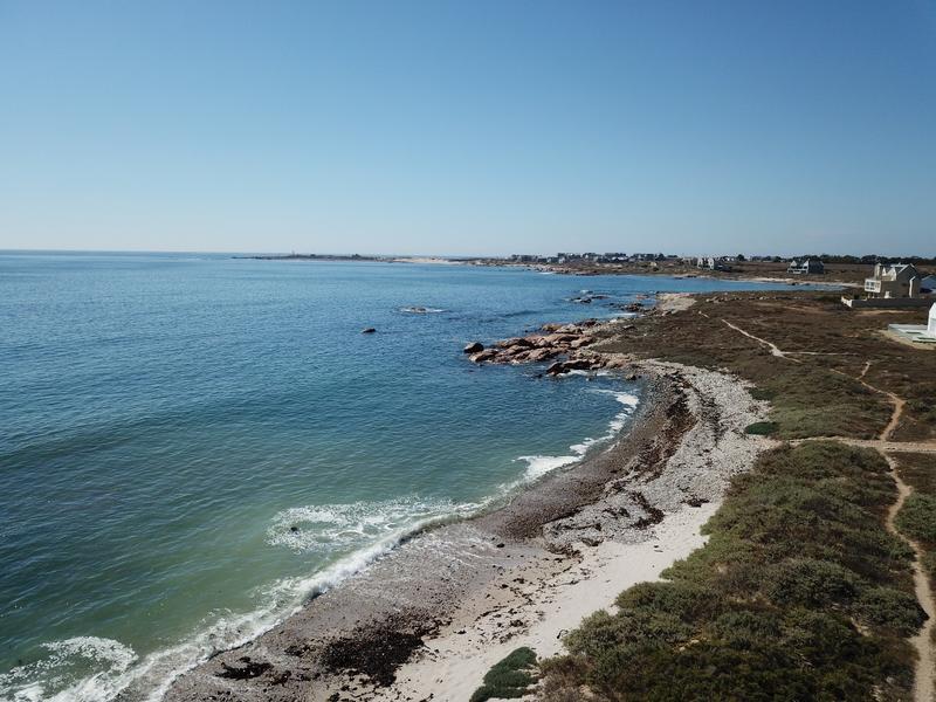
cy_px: 351
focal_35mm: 26
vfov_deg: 53.1
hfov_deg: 67.3
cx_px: 468
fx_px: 703
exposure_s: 1/2415
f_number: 2.2
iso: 100
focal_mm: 4.73
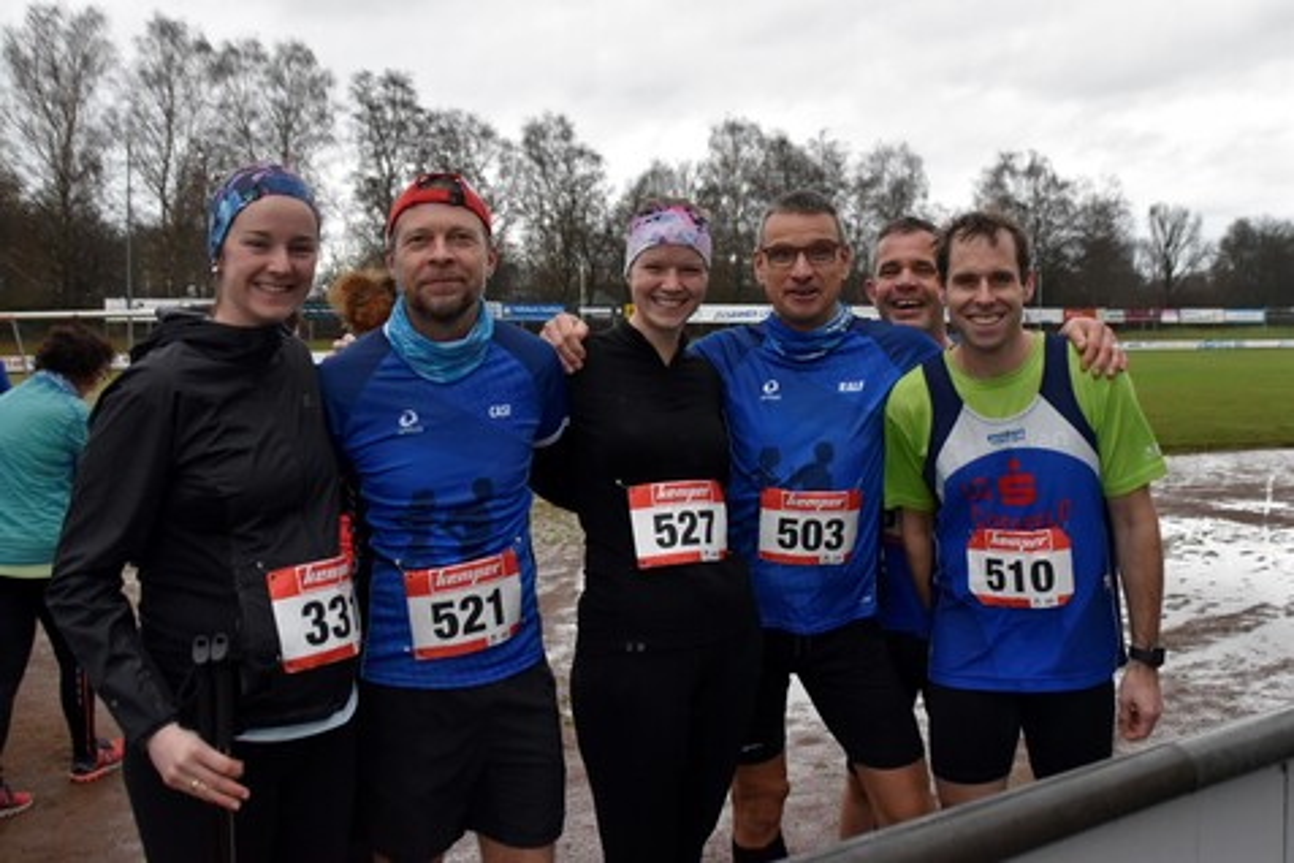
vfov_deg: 47.9
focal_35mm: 27
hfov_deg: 67.4
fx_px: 970
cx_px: 647
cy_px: 432
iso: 800
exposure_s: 1/500
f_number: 3.5
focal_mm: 18
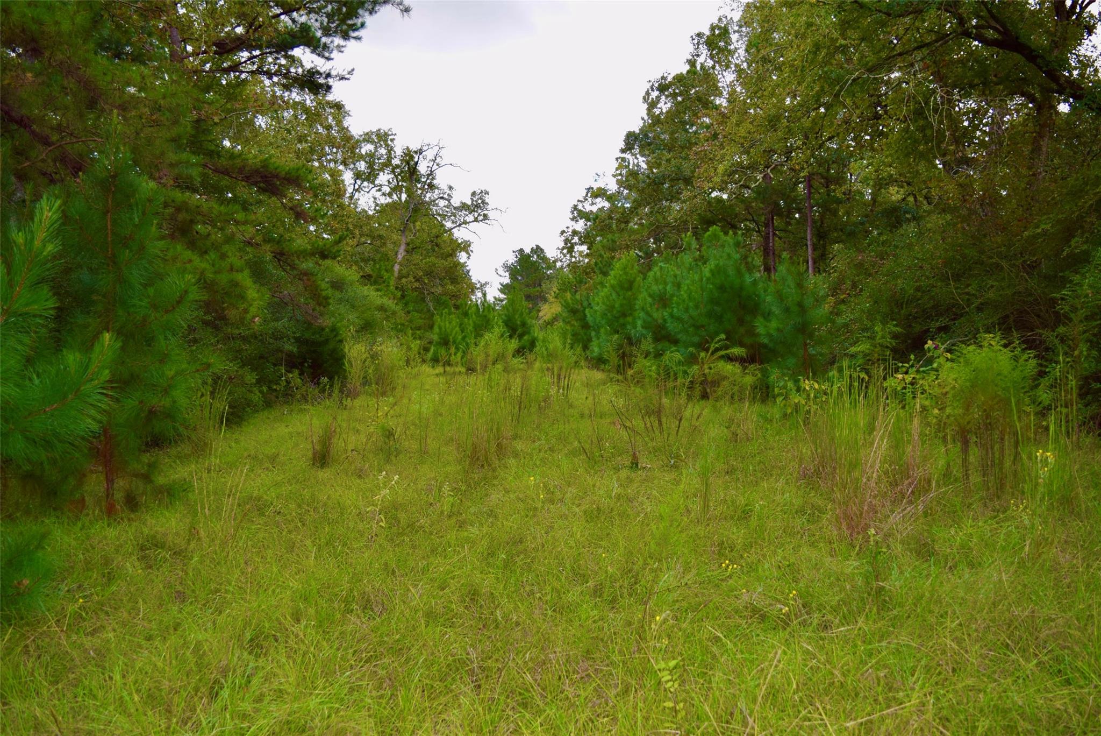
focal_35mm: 34
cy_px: 368
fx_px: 1056
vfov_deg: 38.4
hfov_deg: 55.1
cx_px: 550
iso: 100
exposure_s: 1/200
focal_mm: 23
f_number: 5
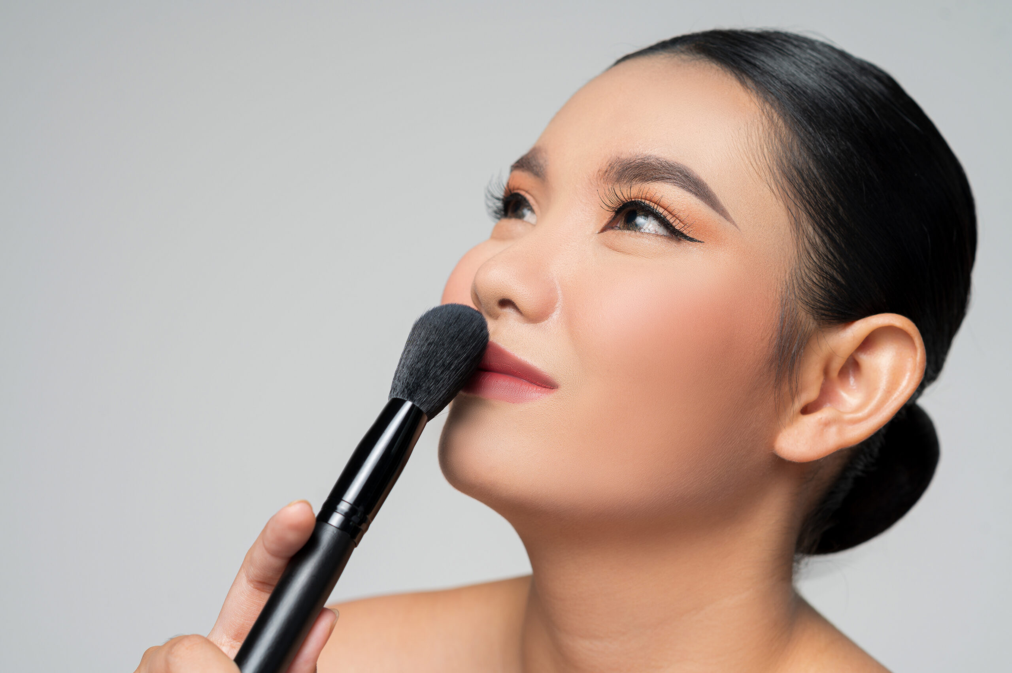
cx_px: 506
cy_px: 336
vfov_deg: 16.0
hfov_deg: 23.9
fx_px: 2388
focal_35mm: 85
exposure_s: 1/200
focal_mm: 85
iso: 100
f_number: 10
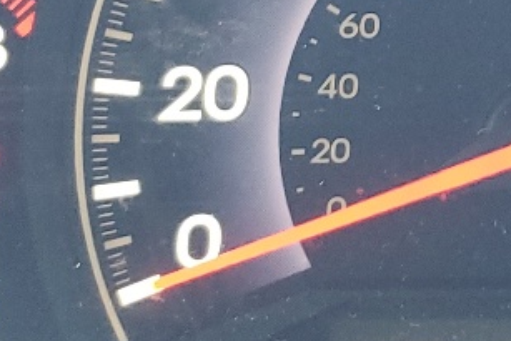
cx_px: 544
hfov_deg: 14.3
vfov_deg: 9.7
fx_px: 2002
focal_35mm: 141
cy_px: 23
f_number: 1.5
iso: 157
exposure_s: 1/50
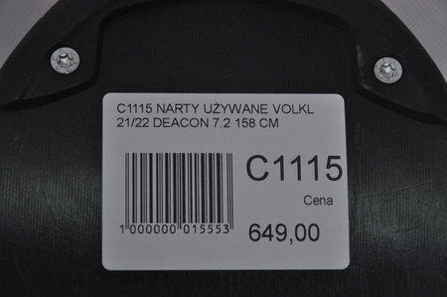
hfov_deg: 13.1
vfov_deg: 8.7
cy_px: 148
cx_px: 224
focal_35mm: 158
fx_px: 1953
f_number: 9.5
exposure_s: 1/125
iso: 3200
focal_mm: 105
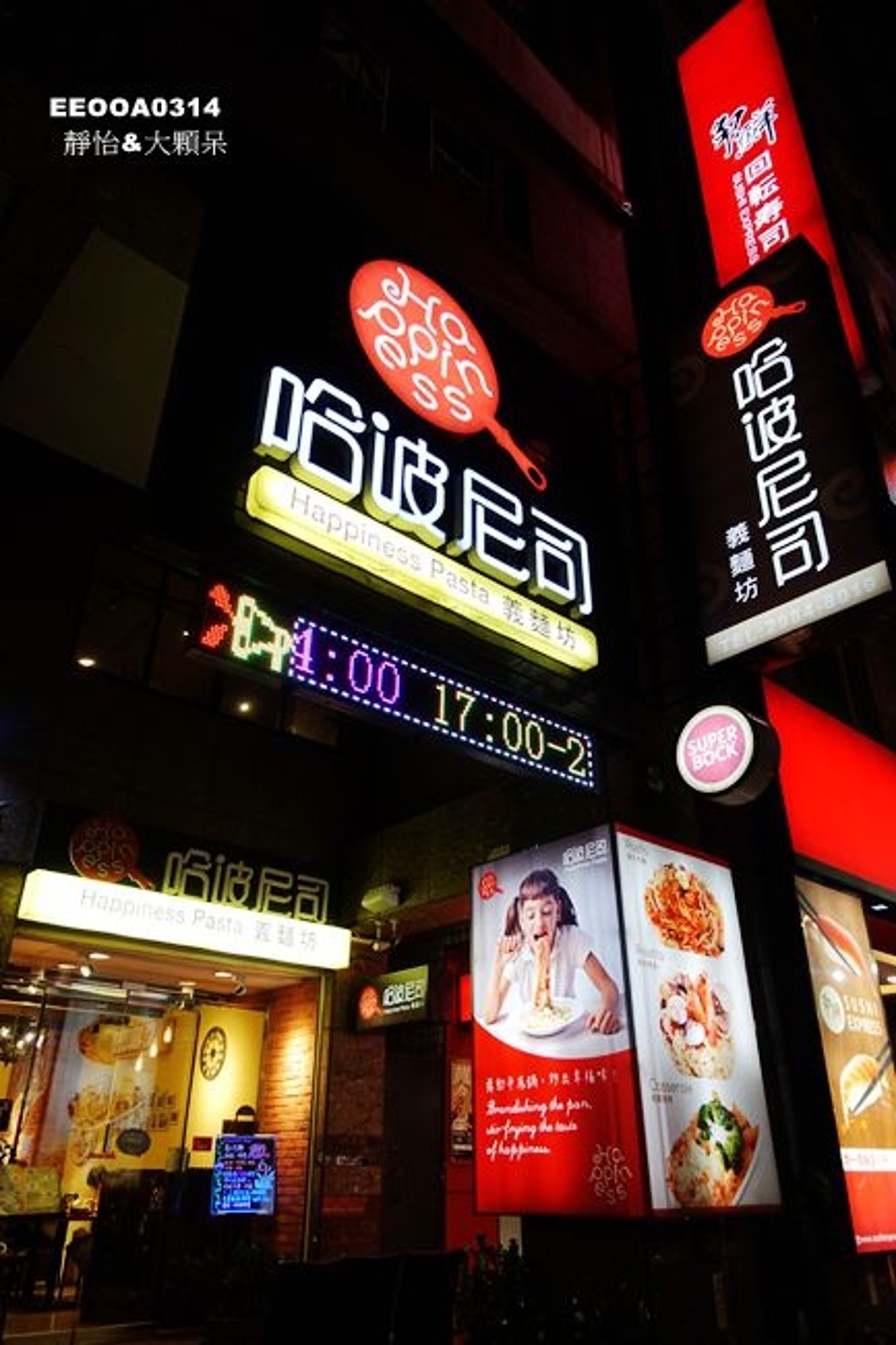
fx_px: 896
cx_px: 448
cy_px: 672
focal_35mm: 24
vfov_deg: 73.8
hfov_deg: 53.1
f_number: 2.2
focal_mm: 8.8
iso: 320
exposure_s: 1/60
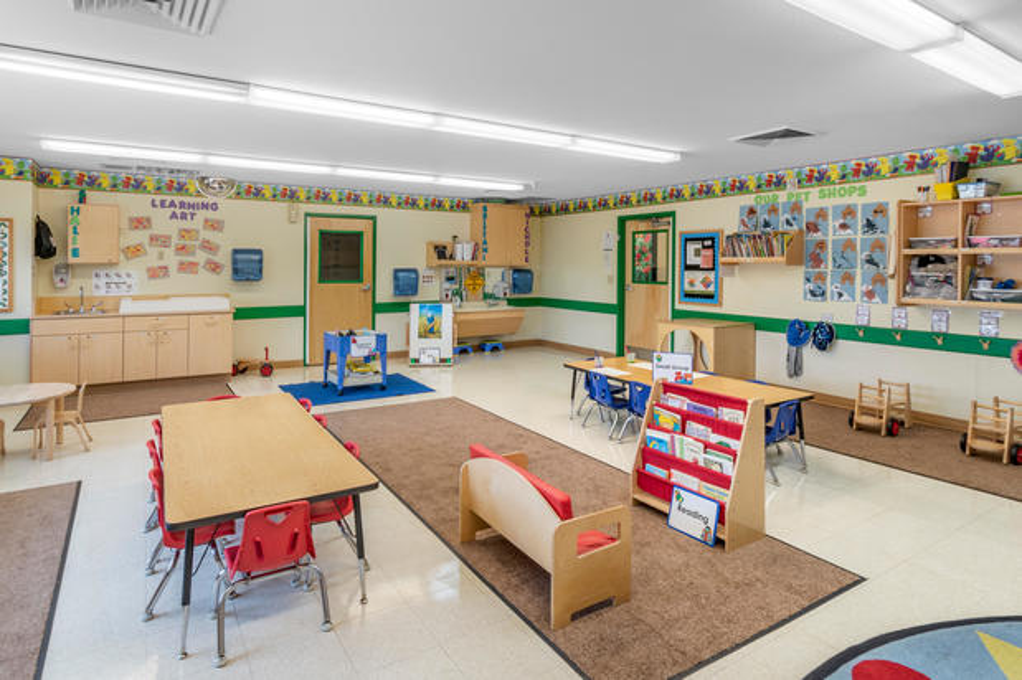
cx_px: 511
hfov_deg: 100.4
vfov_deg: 77.3
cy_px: 340
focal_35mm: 15
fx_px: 426
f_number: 11
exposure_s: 1/15
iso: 200
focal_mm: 10
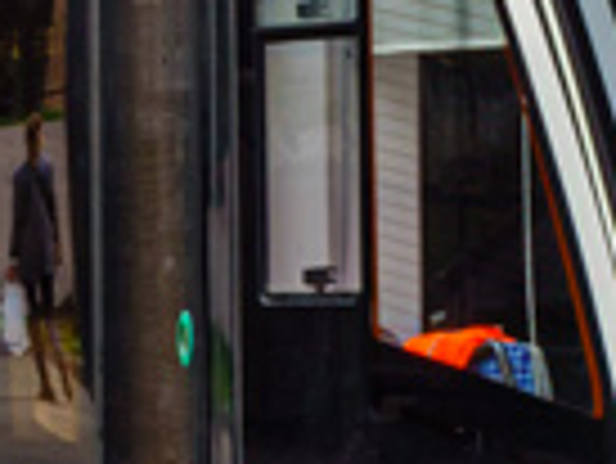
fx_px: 7659
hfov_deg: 4.6
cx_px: 625
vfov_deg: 3.5
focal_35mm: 430
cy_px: -117
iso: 80
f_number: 10
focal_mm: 19.1
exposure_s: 1/60
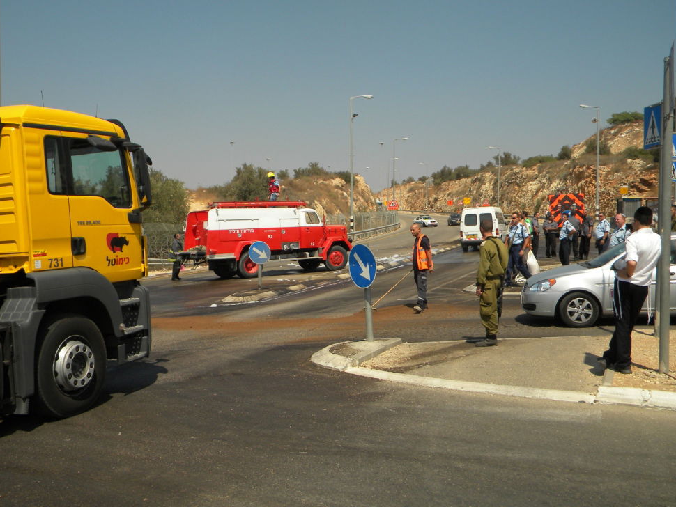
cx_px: 323
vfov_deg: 37.7
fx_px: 742
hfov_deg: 49.0
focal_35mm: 38
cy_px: 251
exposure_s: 1/406
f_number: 7.4
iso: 80
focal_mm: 6.4
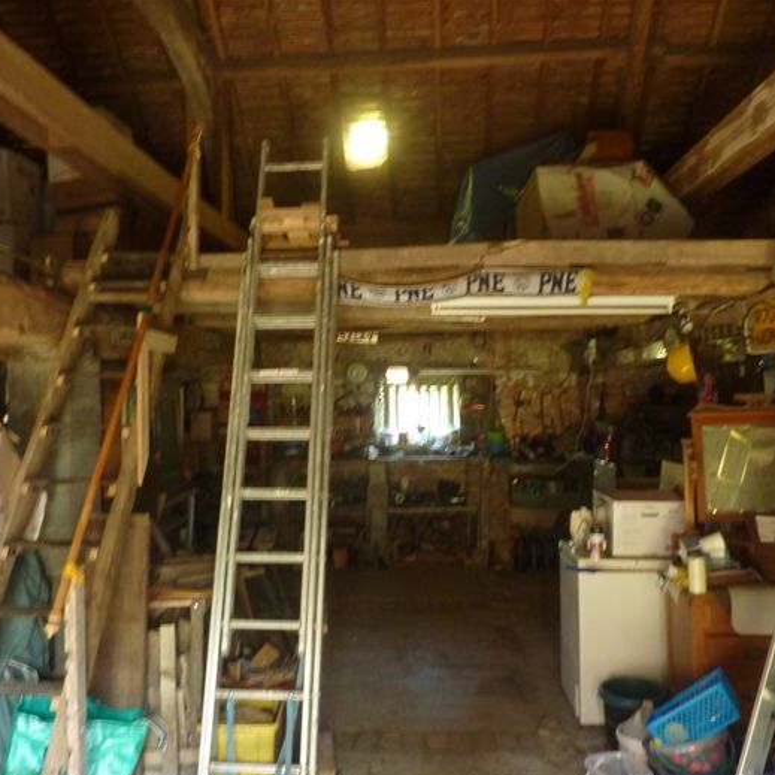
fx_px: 760
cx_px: 383
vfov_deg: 54.0
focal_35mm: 30
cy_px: 392
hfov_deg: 54.0
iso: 400
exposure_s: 1/8
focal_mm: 4.1
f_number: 3.3
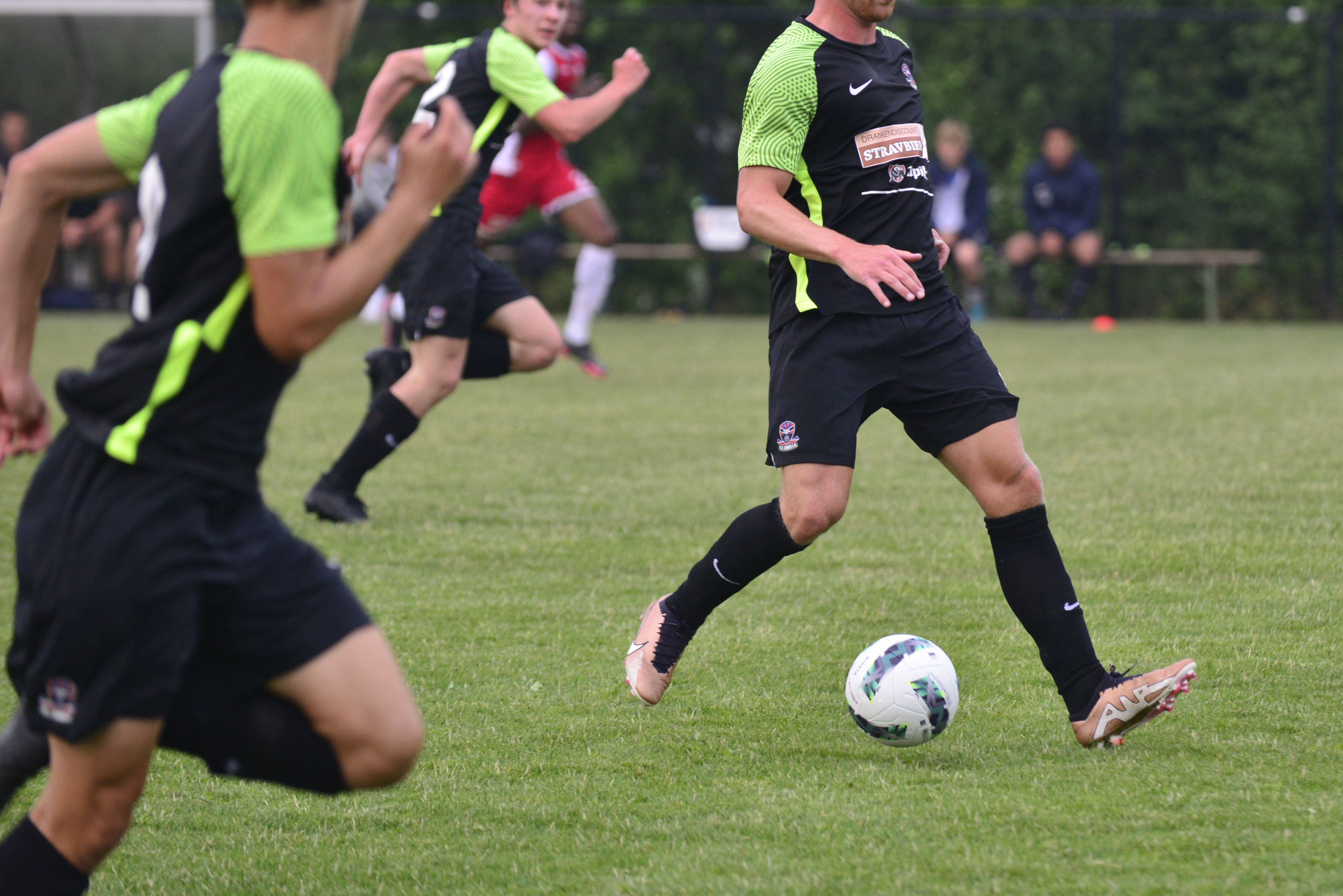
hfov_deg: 7.5
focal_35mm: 274
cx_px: 812
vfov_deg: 5.0
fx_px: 10225
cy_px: 296
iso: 1400
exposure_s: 1/1250
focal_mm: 200
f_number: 4
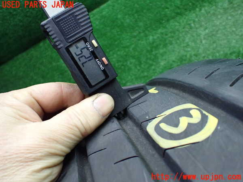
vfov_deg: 46.8
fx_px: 211
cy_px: 91
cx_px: 122
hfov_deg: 60.0
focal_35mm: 30
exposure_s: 1/125
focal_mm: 5.4
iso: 500
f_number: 2.3
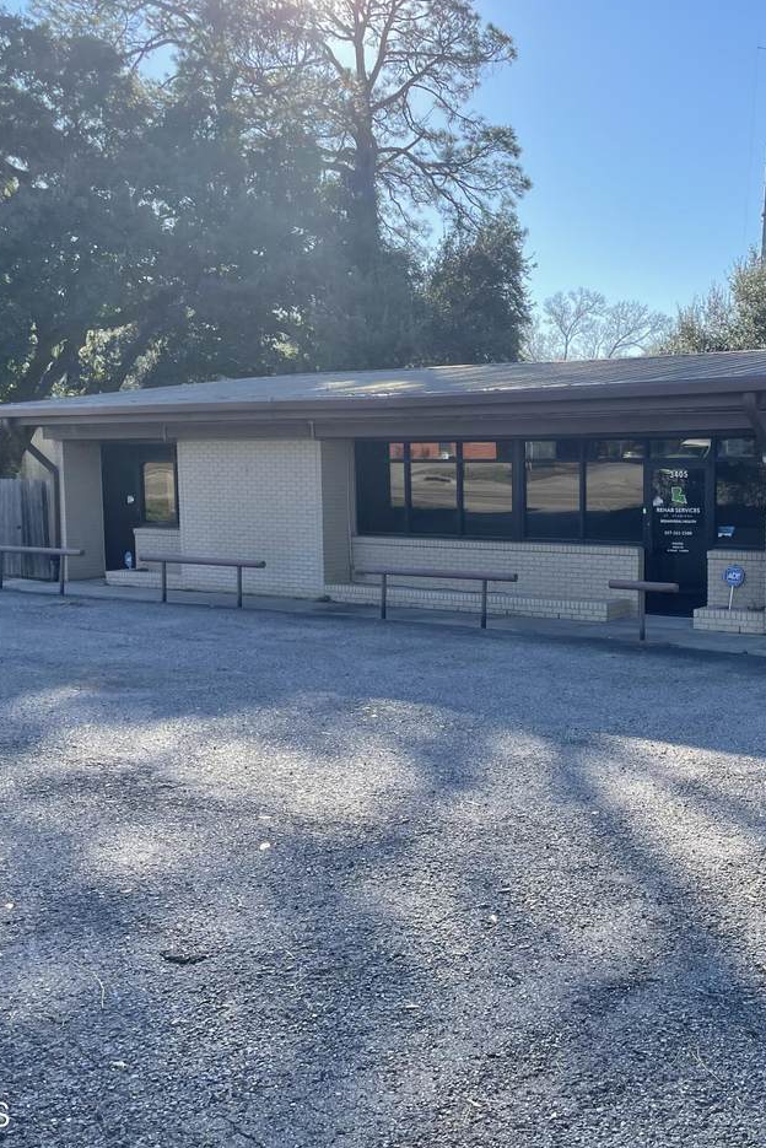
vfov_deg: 51.9
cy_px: 580
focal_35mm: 37
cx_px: 551
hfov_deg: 35.4
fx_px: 1180
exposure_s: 1/1208
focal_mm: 4.2
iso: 32
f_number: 1.6
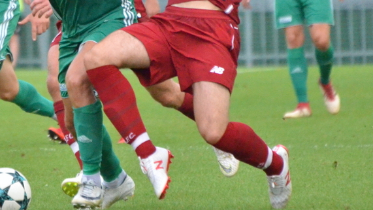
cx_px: 44
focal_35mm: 989
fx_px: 9780
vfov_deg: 1.2
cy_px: 32
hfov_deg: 2.2
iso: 6400
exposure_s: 1/3200
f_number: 5.6
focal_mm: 300
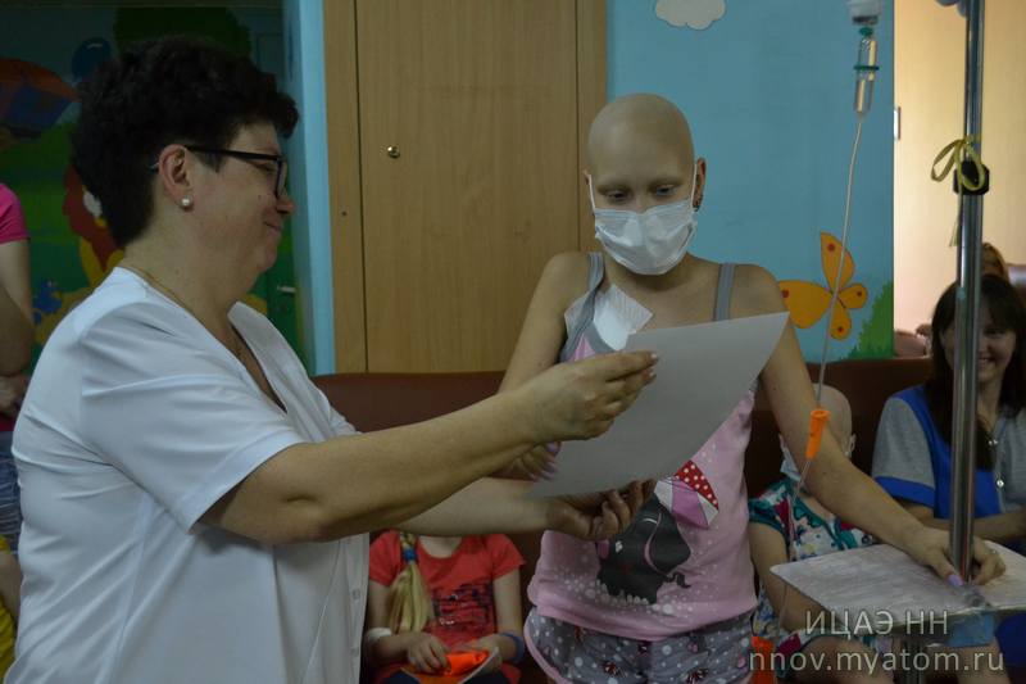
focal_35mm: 42
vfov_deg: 31.9
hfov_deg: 46.4
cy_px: 342
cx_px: 513
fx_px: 1197
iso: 1800
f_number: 4.5
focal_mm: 28
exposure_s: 1/60
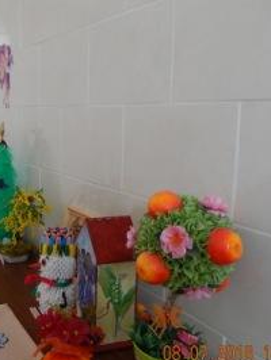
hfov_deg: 37.1
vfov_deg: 50.1
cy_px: 173
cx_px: 46
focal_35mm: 37
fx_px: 386
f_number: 3
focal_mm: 4
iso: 220
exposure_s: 1/30
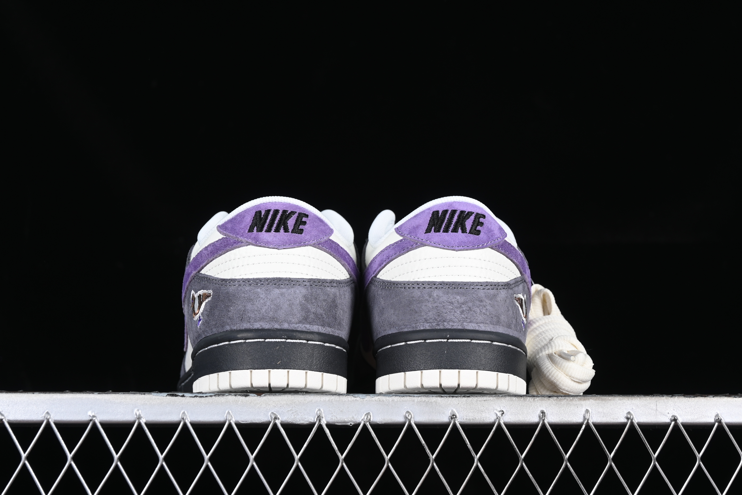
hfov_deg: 27.0
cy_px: 248
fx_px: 1546
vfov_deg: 18.2
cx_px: 371
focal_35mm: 75
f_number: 7.1
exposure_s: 1/80
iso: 160
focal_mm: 50
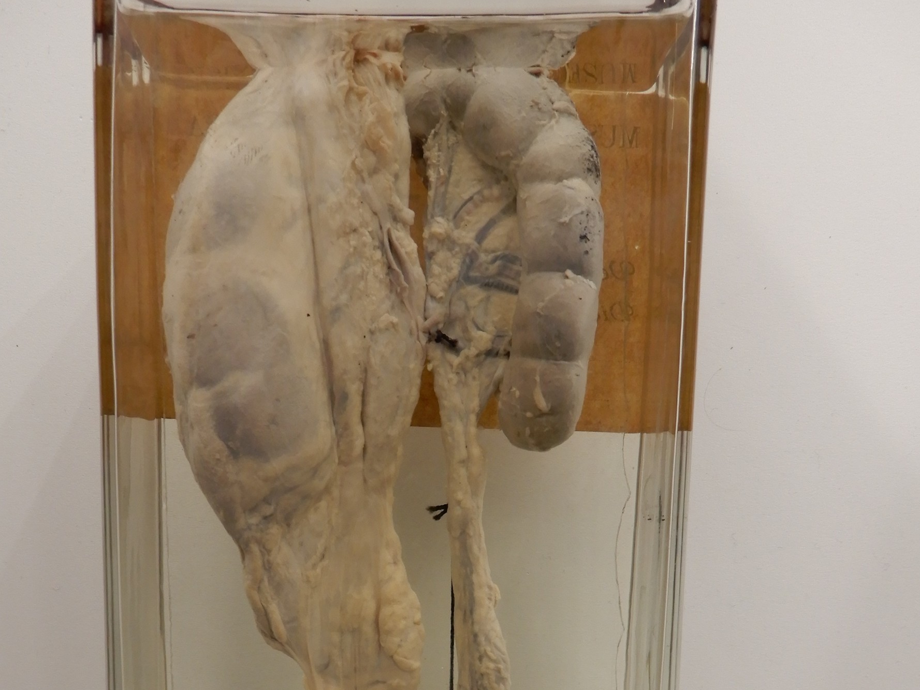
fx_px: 930
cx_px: 436
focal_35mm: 35
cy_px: 629
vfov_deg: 37.8
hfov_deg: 52.6
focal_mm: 4.3
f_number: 3.4
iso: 160
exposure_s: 1/30
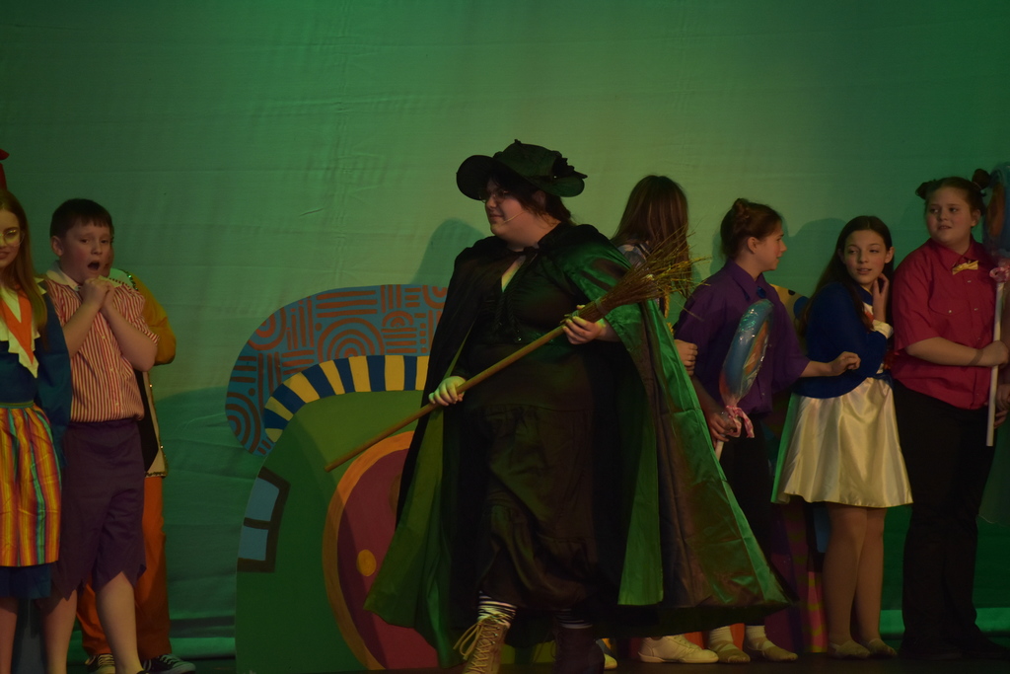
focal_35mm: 248
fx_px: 6944
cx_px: 505
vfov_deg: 5.6
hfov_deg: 8.3
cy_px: 337
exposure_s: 1/160
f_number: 5
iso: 1250
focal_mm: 165
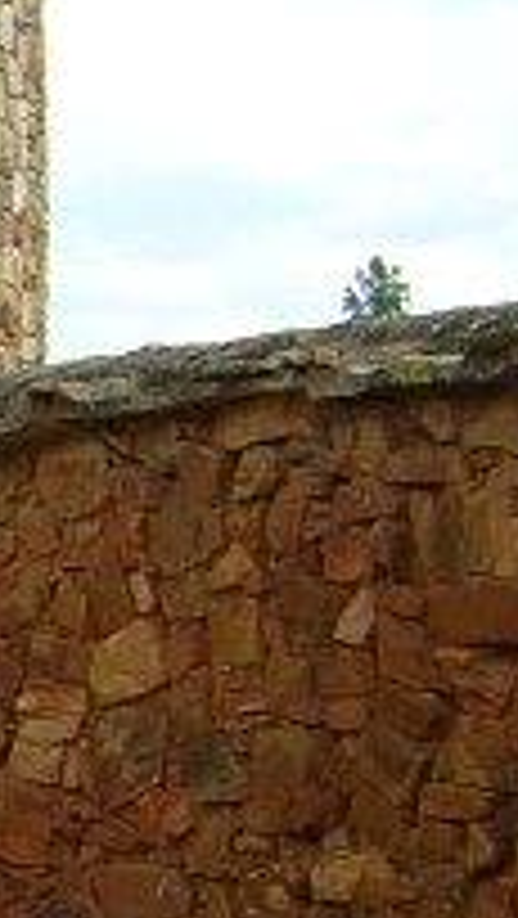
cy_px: 522
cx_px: -725
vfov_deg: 17.4
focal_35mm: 123
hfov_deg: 8.9
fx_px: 2998
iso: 100
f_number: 5.2
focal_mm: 4.7
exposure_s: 1/198
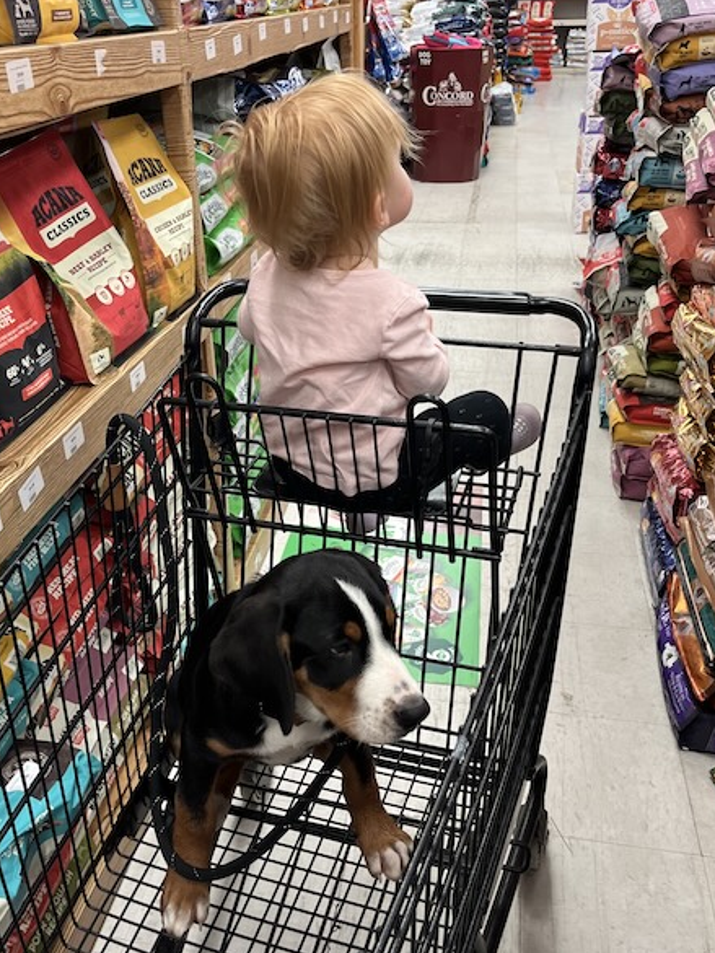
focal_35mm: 32
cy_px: 466
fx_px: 881
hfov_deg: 44.2
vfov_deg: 56.8
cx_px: 336
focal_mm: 5.1
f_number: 1.6
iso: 125
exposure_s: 1/121
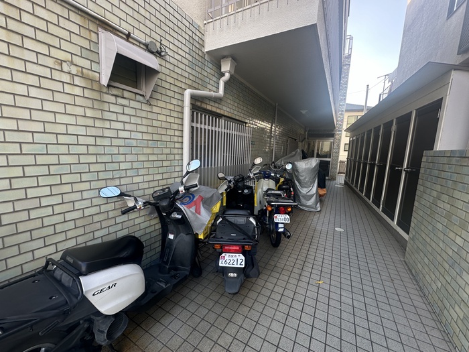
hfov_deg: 102.1
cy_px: 176
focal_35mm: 14
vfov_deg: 85.7
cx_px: 234
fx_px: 190
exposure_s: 1/120
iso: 40
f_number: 2.2
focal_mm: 2.22
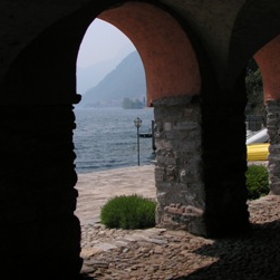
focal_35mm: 52
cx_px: 187
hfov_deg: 32.5
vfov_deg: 32.8
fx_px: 476
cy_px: 133
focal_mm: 6
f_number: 4.8
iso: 64
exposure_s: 1/800
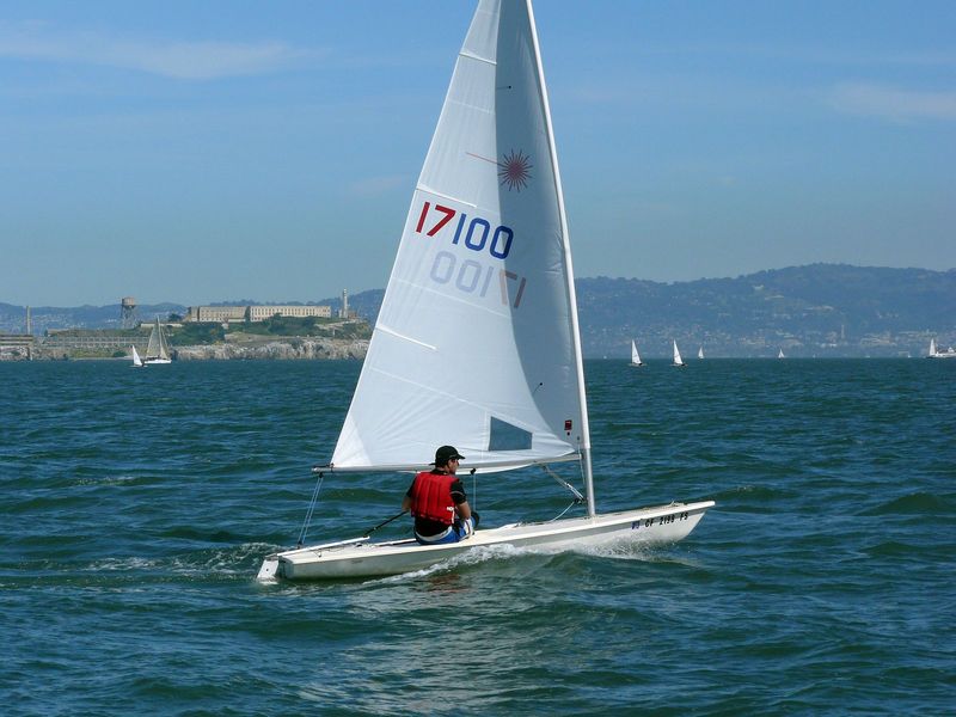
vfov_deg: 11.7
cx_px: 478
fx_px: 3507
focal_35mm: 127
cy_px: 358
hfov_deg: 15.5
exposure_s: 1/1000
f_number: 5.6
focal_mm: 21.2
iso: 100
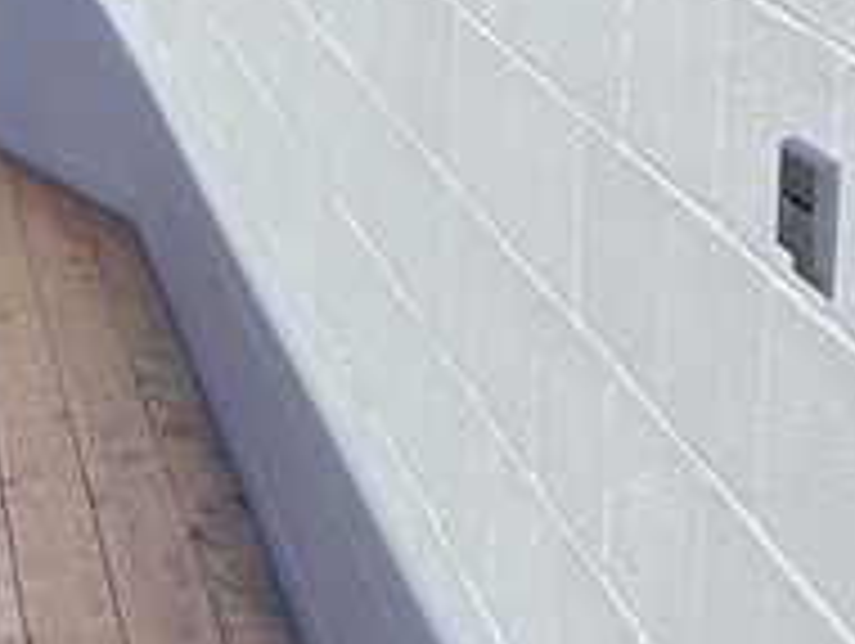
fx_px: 4056
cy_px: -23
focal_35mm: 164
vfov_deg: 9.0
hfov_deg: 10.5
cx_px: -1161
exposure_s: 1/1330
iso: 32
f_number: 1.8
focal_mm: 4.25
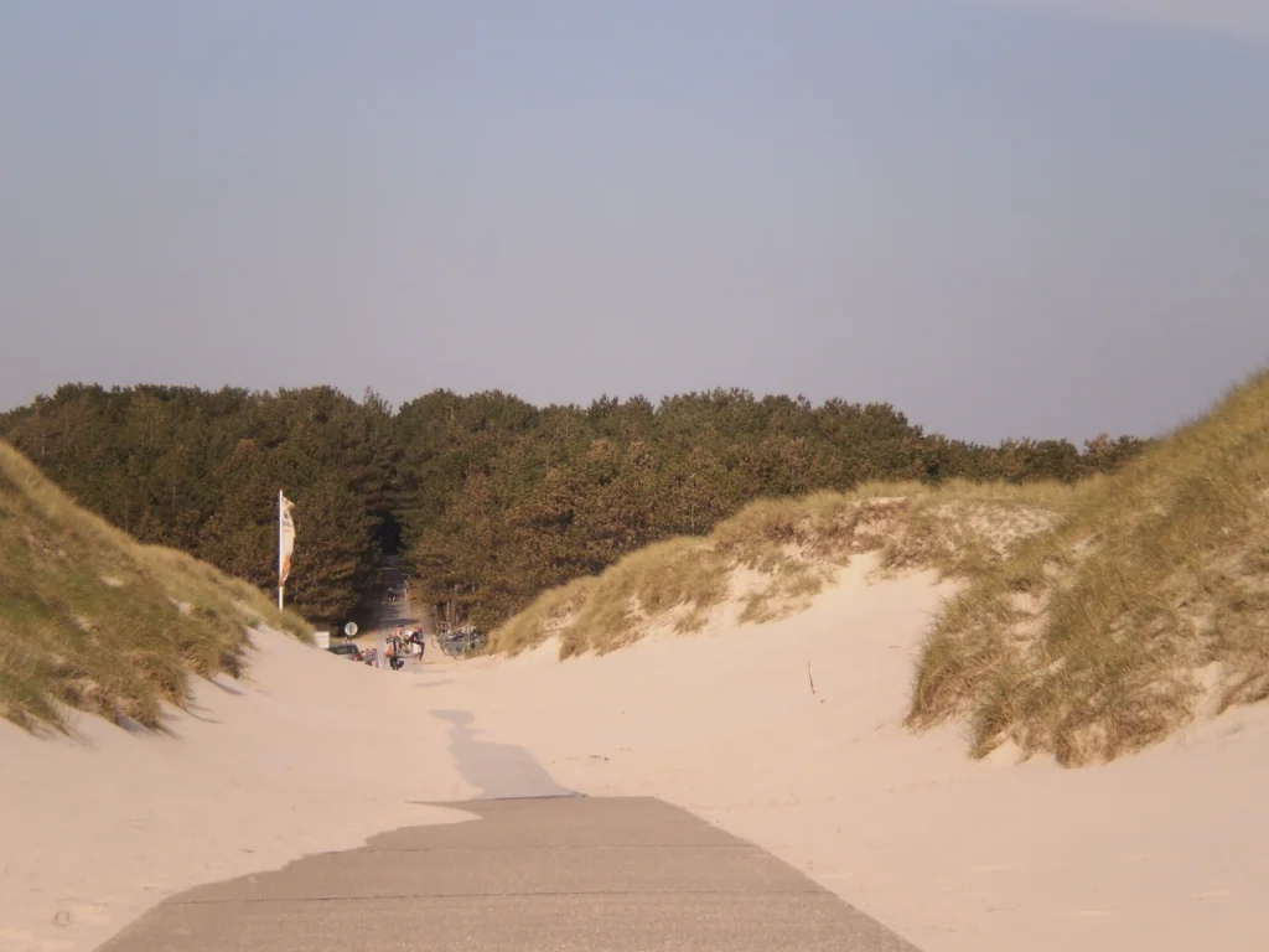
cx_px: 634
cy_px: 476
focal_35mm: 108
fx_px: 3959
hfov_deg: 18.2
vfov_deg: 13.7
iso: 64
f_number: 5.9
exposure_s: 1/640
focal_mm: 18.9
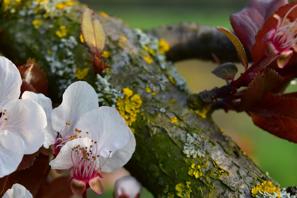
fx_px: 577
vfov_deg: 19.4
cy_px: 143
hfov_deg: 28.8
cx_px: 115
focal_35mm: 70
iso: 125
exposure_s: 1/200
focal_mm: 25
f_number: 6.3
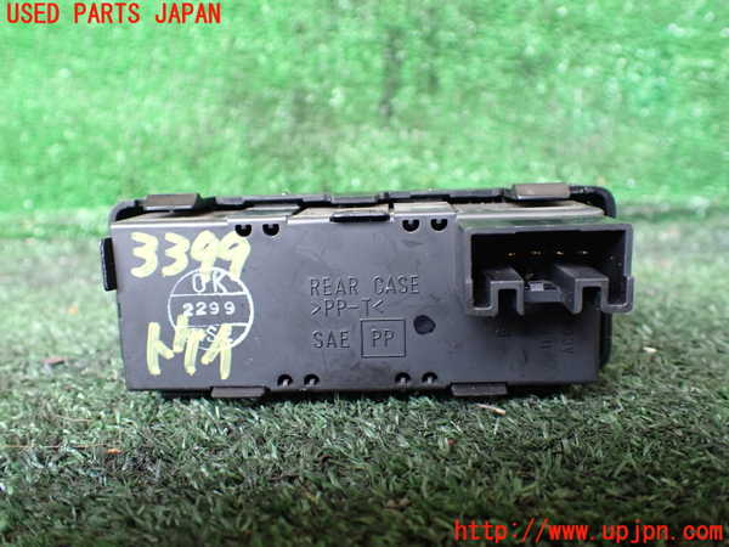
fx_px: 632
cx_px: 364
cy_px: 274
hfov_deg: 60.0
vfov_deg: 46.8
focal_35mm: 30
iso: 800
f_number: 2.3
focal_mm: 5.4
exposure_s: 1/40
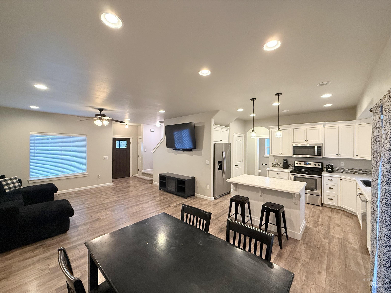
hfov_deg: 102.1
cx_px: 196
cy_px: 146
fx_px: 158
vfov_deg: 85.7
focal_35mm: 14
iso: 400
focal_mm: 2.22
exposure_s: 1/60
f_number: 2.2
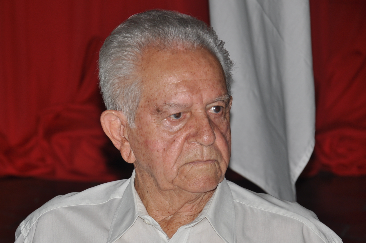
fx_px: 2058
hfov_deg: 10.2
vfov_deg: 6.8
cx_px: 141
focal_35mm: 203
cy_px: 147
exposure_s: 1/60
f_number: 5.6
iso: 200
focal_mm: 105
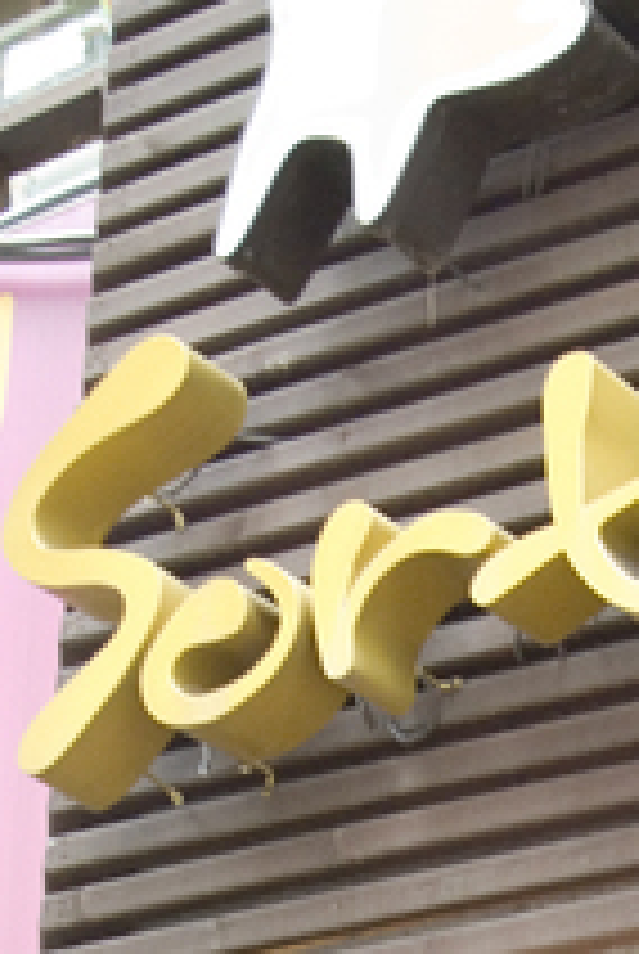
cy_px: 1478
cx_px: 986
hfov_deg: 11.5
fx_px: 3016
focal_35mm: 114
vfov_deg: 16.3
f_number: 4
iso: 1250
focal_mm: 23
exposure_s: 1/25
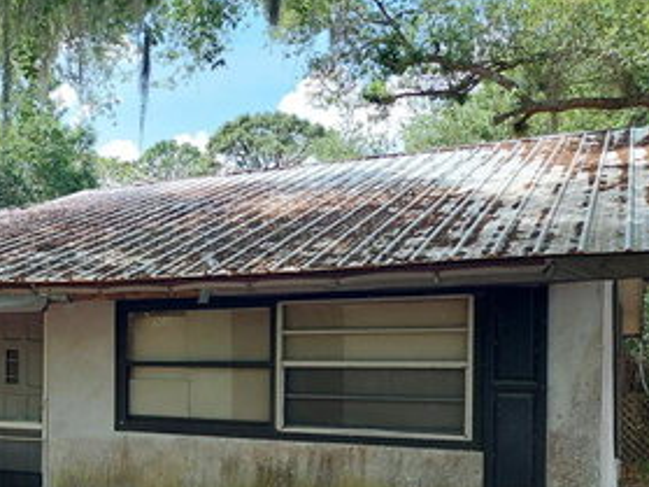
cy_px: 382
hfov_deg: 41.1
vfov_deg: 32.1
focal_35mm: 44
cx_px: 126
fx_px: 825
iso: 40
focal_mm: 5.23
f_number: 1.8
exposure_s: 1/279
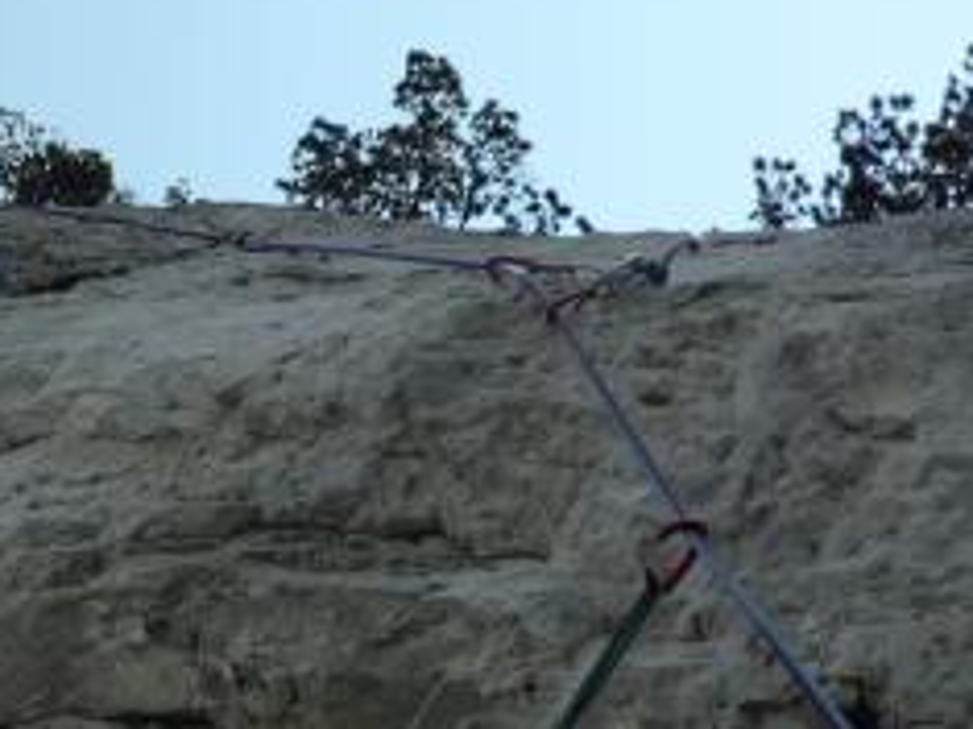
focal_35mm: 90
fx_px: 2528
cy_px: 203
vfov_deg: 16.3
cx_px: -83
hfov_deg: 20.8
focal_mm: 5.5
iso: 100
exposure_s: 1/160
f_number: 8
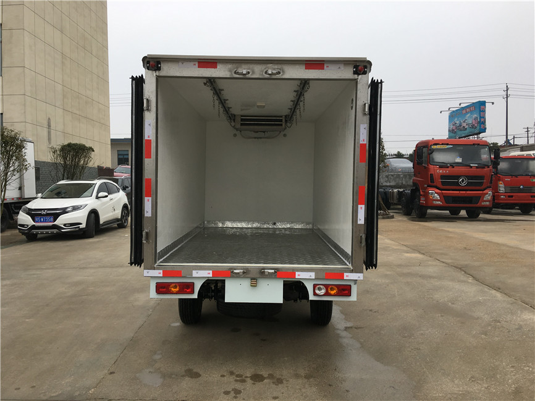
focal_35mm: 29
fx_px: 448
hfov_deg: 61.7
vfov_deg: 48.2
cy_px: 200
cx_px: 268
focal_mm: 4.15
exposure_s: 1/281
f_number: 2.2
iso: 25
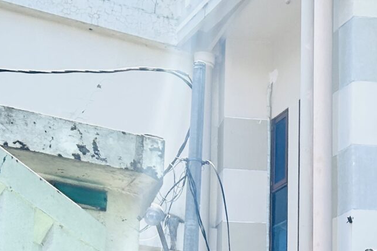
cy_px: 390
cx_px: 463
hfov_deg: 18.1
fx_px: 1120
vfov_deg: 12.1
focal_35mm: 107
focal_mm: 5.7
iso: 50
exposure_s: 1/1511
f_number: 1.5
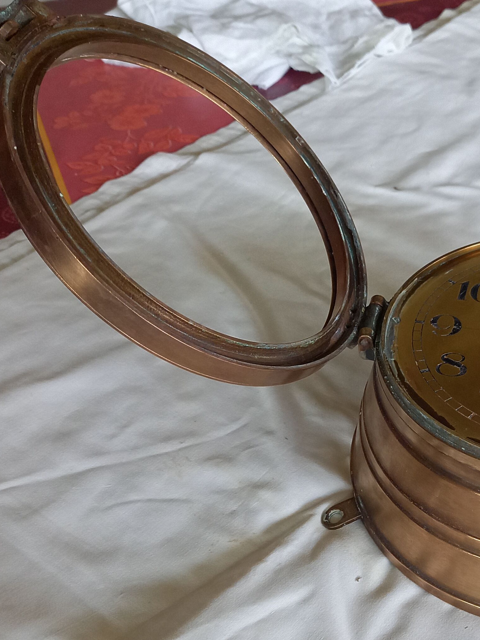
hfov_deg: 28.5
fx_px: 906
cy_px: 436
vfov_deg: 38.4
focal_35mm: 49
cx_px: 437
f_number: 1.8
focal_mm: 4.65
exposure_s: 1/50
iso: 200
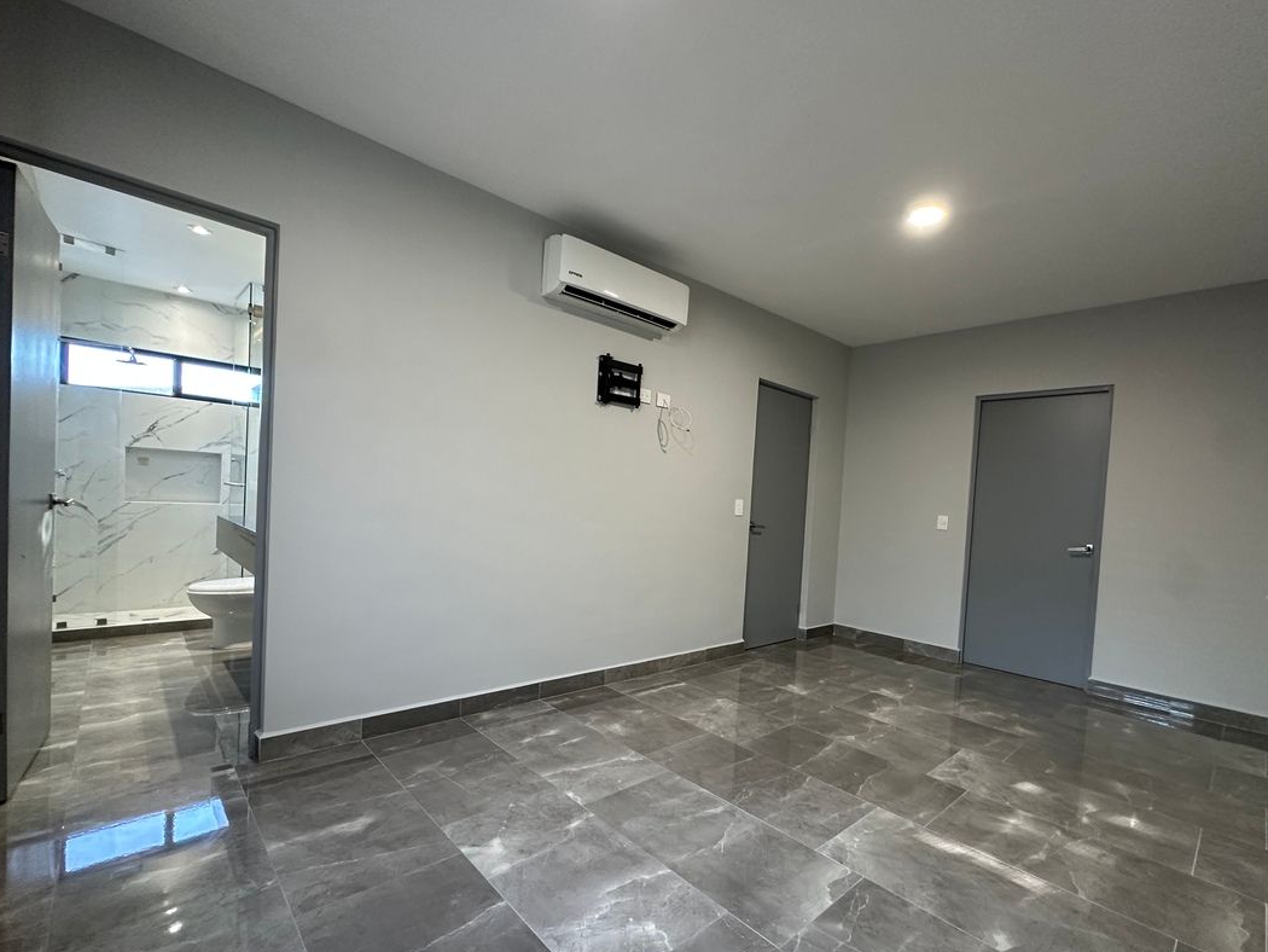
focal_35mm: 16
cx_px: 692
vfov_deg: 77.9
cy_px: 523
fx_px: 586
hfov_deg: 94.2
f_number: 2.2
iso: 250
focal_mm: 2.22
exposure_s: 1/60
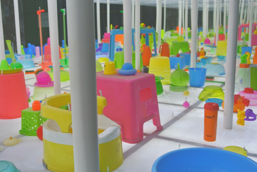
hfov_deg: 44.4
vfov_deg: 30.6
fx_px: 315
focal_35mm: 44
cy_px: 86
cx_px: 128
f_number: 4.2
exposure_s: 1/100
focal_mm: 16.3
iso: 400
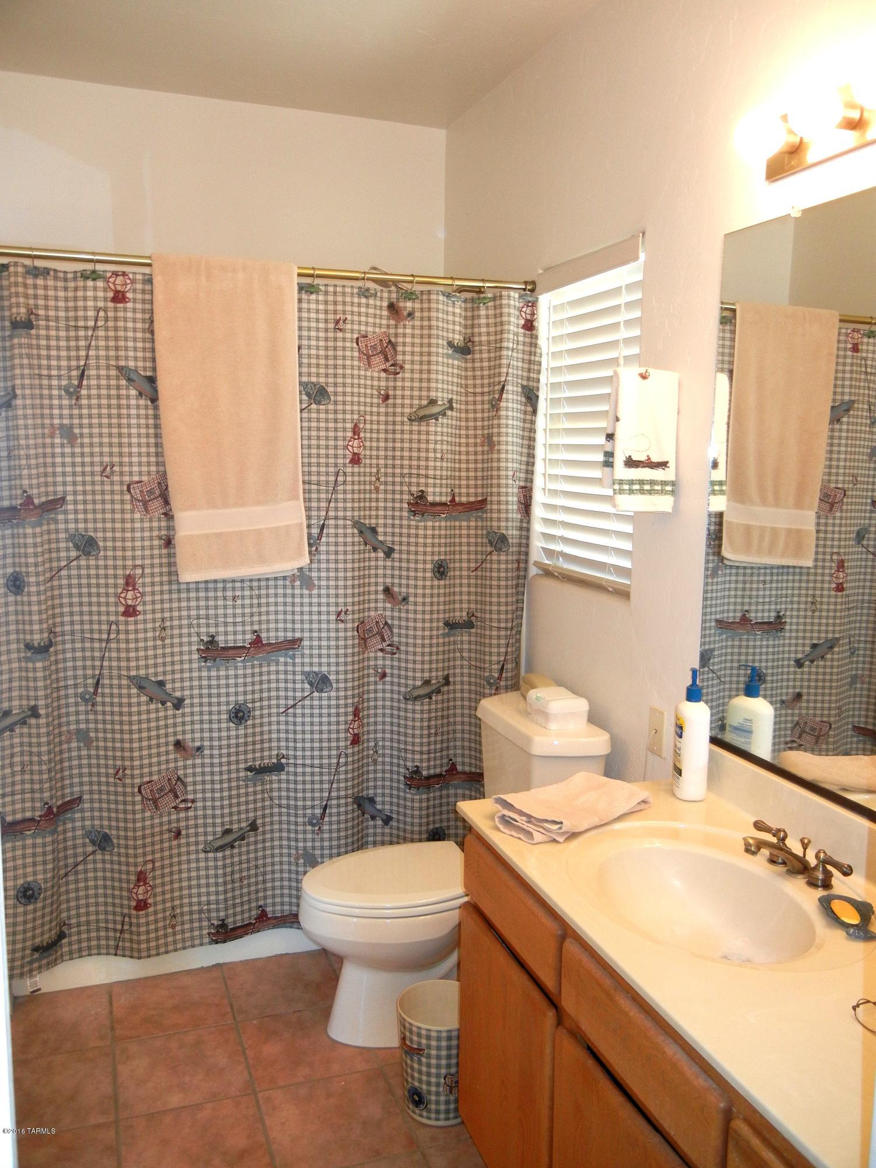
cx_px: 438
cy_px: 584
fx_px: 1012
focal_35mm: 30
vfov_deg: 60.0
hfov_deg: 46.8
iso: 200
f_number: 3.5
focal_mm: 5.4
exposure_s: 1/30
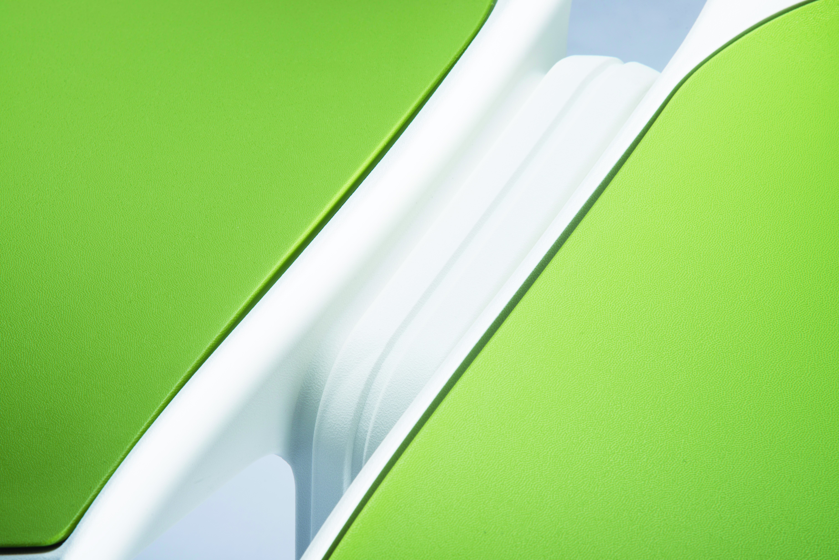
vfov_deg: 11.4
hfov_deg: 17.1
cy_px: 280
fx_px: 2797
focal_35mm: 120
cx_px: 420
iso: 100
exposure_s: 1/160
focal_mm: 120
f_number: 18
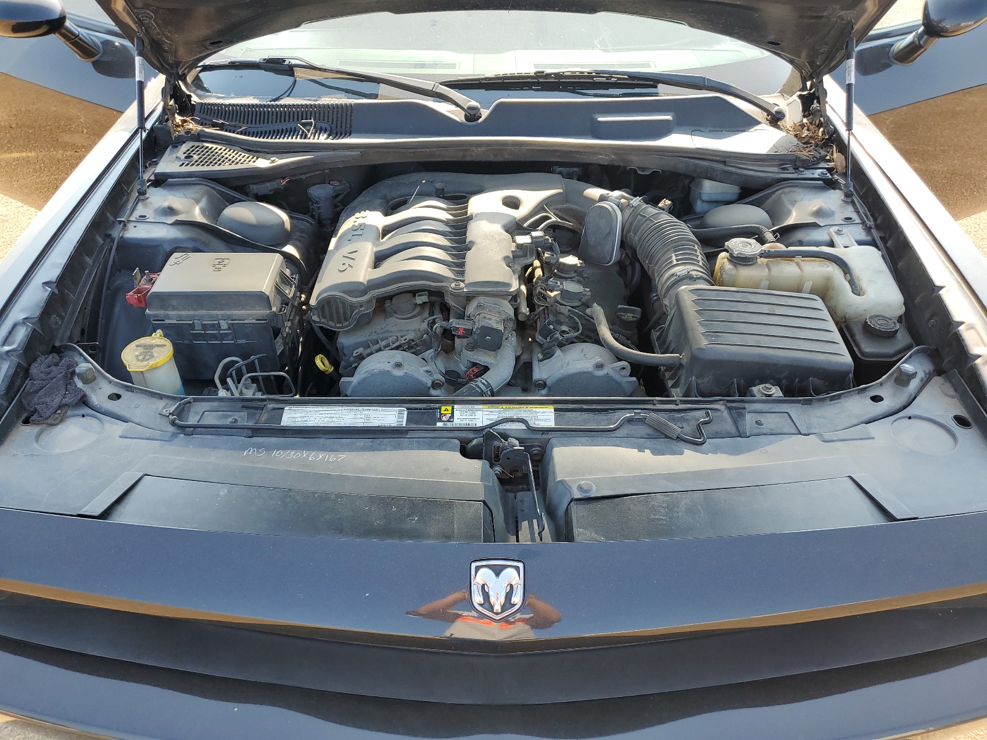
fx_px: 741
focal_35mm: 26
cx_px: 494
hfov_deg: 67.3
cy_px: 370
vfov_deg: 53.1
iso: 50
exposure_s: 1/417
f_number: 1.5
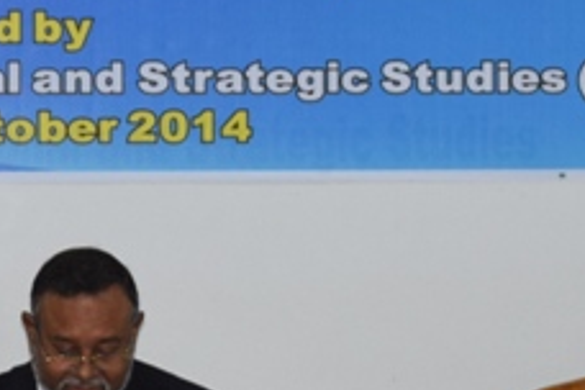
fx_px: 6032
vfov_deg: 3.7
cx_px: 77
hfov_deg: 5.5
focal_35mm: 371
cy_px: -50
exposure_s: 1/100
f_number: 5
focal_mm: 55
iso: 800
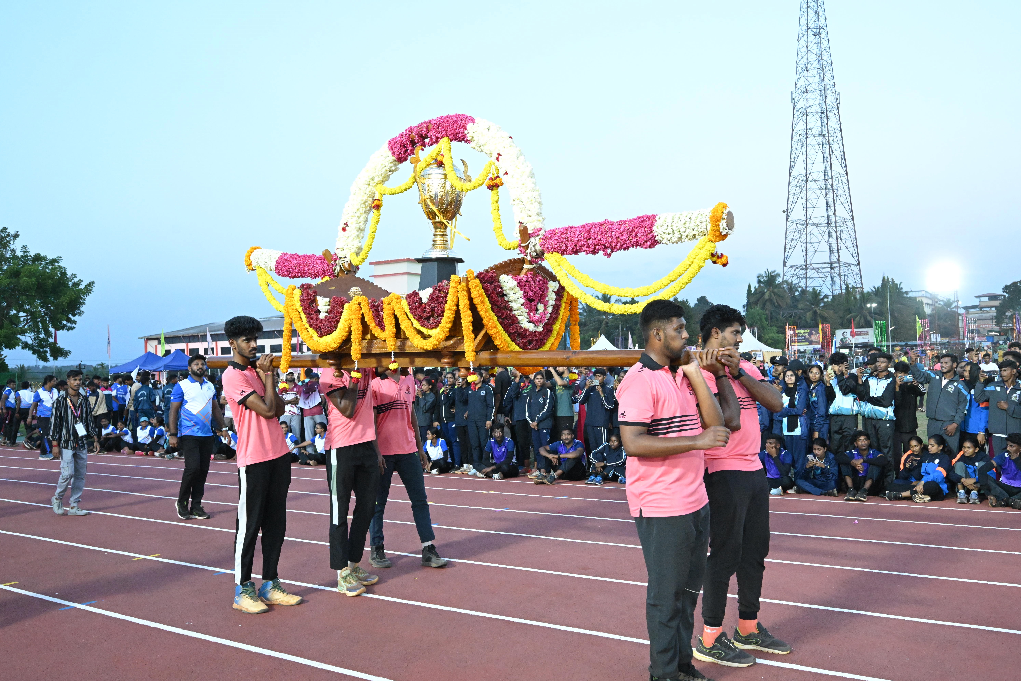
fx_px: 879
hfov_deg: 60.3
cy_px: 338
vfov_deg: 42.3
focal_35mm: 31
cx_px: 525
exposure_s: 1/320
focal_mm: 30
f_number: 7.1
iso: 8000
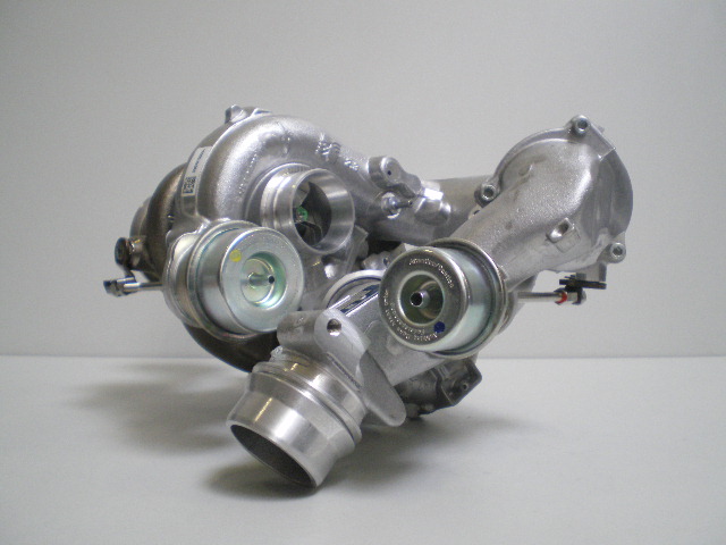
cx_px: 363
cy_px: 272
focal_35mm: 38
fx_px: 797
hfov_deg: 49.0
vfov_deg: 37.7
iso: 320
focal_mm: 6.3
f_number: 3.1
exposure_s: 1/30
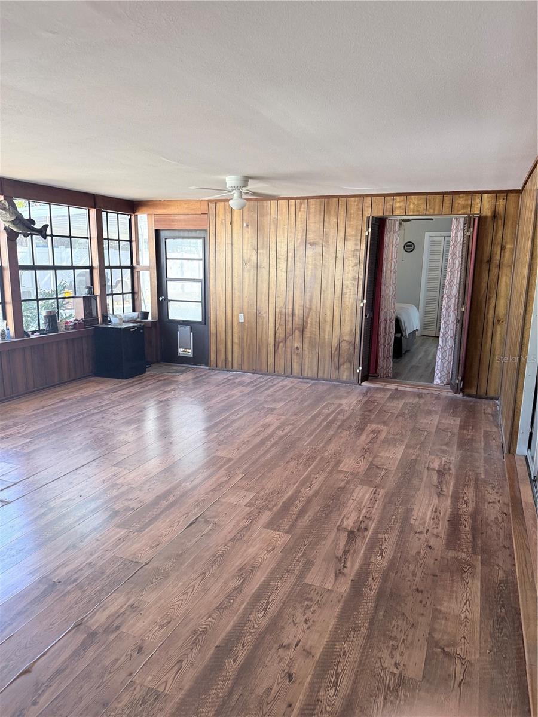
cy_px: 358
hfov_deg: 56.8
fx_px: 497
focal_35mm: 24
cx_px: 269
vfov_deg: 71.6
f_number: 1.78
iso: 250
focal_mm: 6.76
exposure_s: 1/60
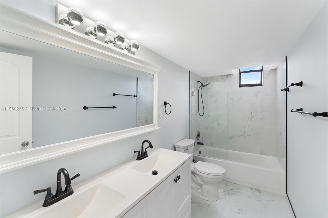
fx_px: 136
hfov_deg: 100.8
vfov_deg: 77.7
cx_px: 164
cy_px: 109
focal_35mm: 15
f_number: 8
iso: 200
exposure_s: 1/2
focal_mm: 14.9
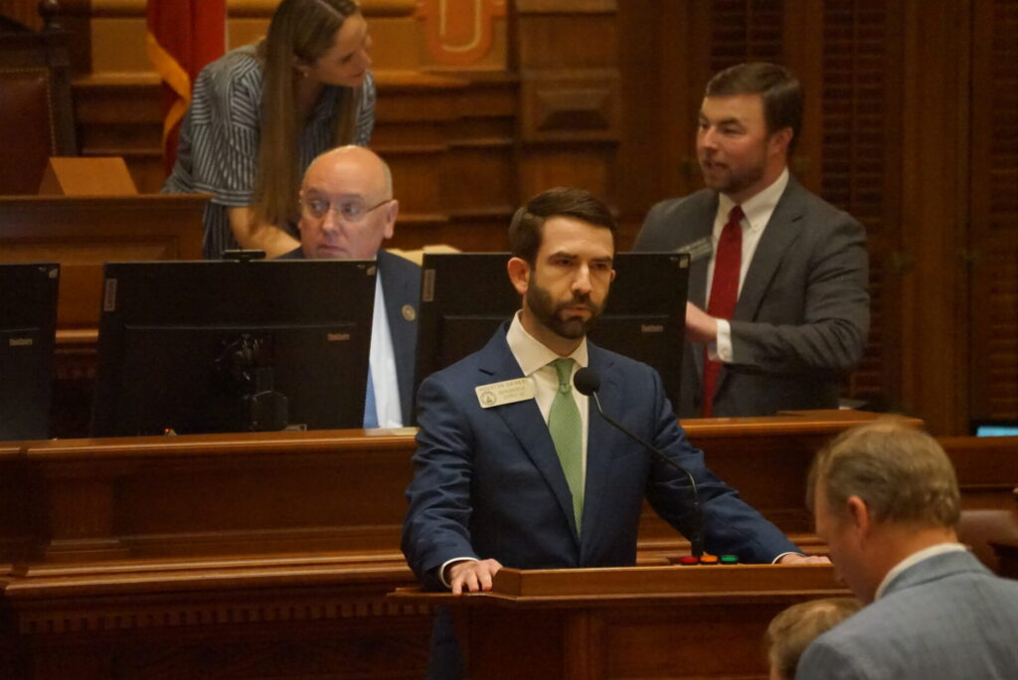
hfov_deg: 6.9
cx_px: 509
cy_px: 340
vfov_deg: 4.6
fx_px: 8488
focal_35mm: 300
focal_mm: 300
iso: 10000
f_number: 6.3
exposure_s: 1/160
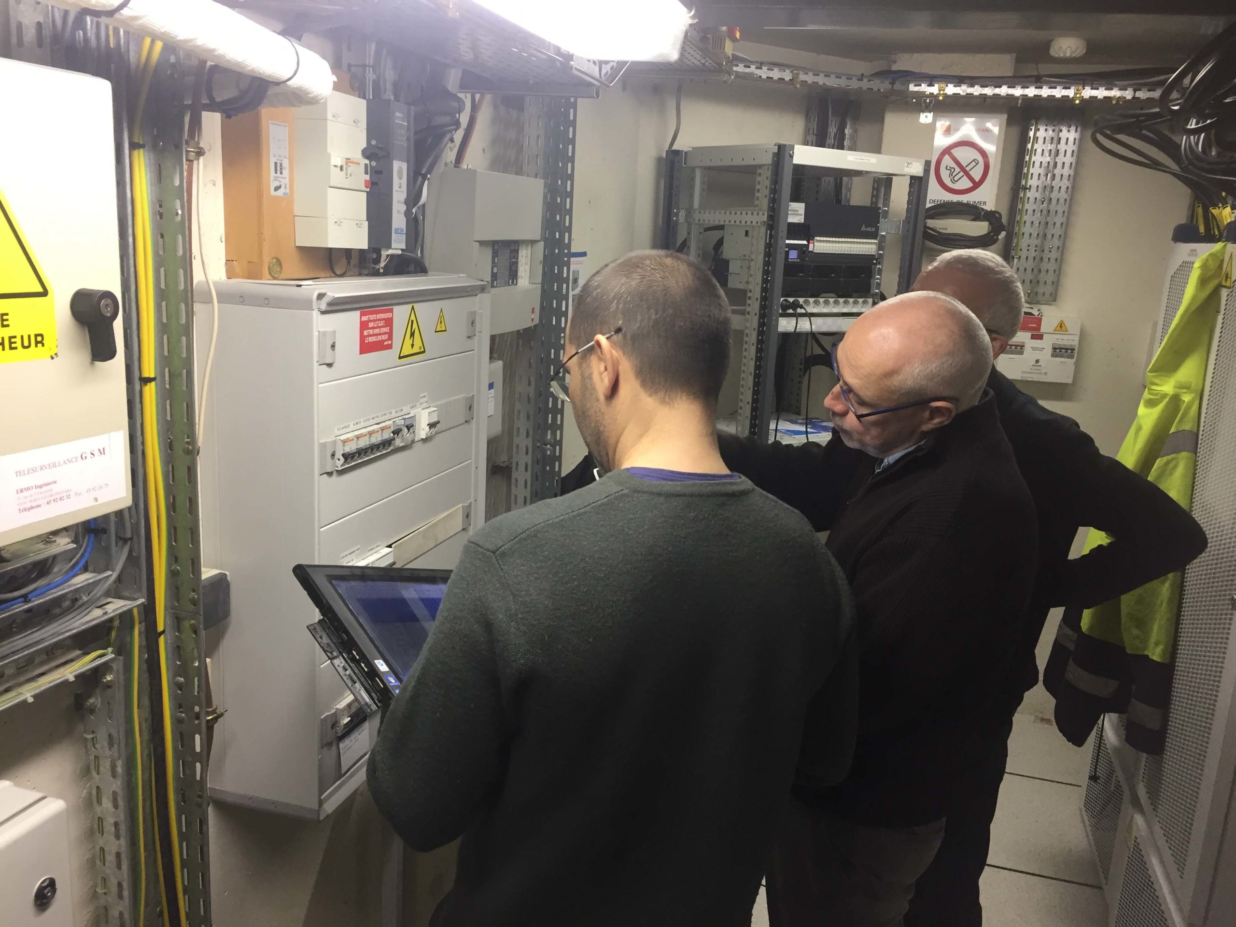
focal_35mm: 29
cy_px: 464
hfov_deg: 61.7
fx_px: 1035
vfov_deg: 48.2
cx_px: 618
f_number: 2.2
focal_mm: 4.15
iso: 64
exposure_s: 1/33
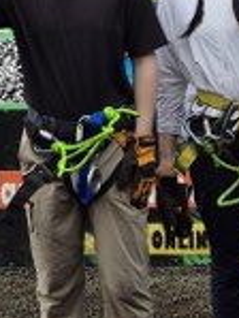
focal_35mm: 99
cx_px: 134
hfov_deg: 15.0
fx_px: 910
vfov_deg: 19.3
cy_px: 9
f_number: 1.8
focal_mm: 5.4
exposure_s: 1/730
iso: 25
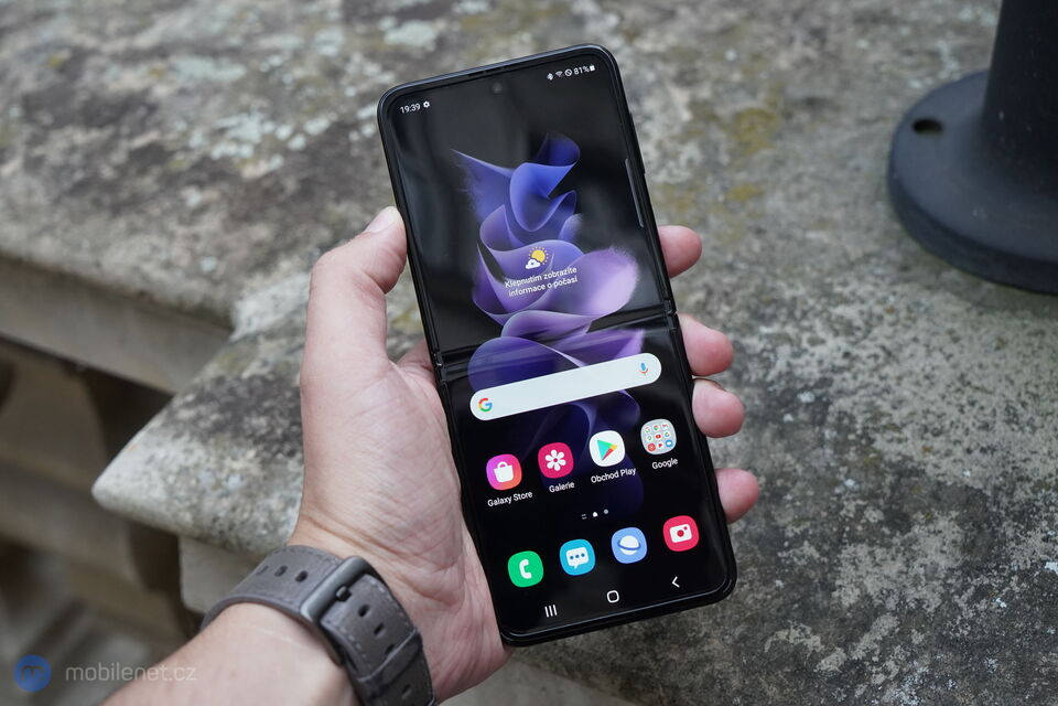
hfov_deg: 40.3
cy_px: 353
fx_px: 1440
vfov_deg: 27.5
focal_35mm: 49
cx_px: 529
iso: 2500
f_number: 7.1
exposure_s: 1/160
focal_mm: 49
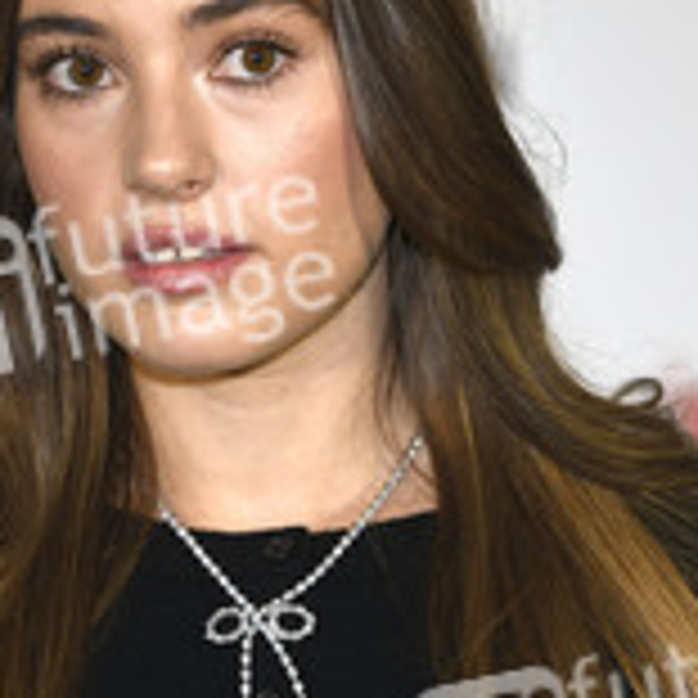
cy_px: 509
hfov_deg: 4.4
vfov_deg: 4.4
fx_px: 8988
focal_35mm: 394
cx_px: 234
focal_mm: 180
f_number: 3.5
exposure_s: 1/500
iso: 800
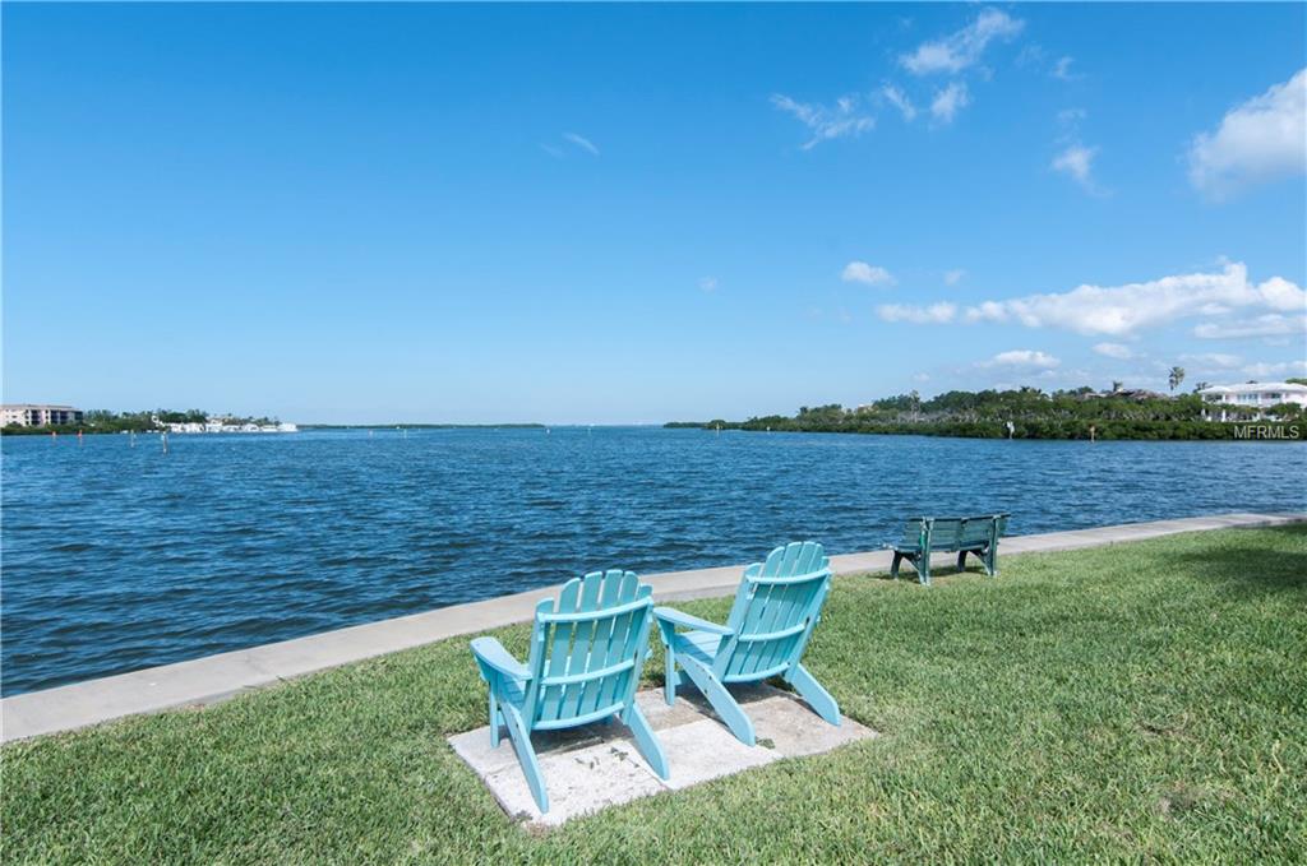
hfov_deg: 81.3
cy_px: 433
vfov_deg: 59.3
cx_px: 654
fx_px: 761
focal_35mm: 21
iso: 200
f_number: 10
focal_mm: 14
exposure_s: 1/400
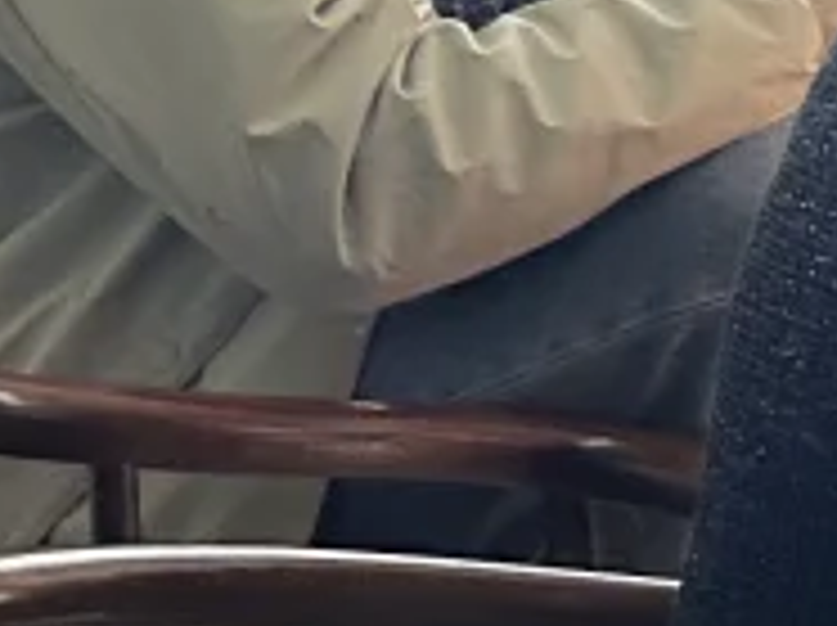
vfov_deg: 7.8
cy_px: -279
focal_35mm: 186
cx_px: 3110
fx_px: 4492
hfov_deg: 7.9
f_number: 1.78
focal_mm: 6.86
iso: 80
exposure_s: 1/623
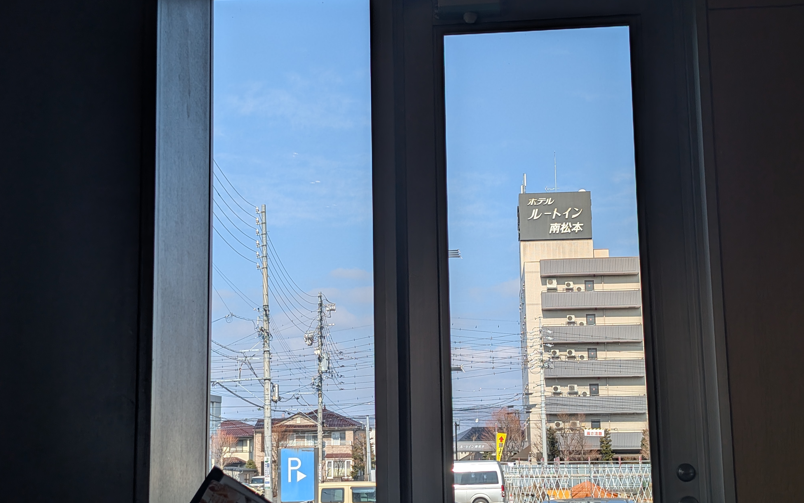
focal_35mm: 53
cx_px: 395
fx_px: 1161
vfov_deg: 24.4
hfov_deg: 38.2
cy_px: 255
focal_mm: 6.9
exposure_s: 1/1276
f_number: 1.68
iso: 21
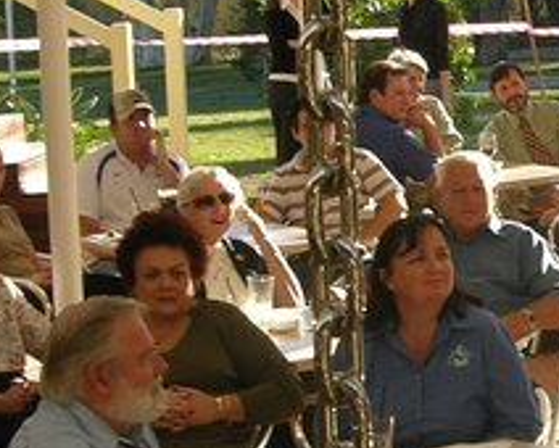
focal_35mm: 161
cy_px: 190
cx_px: 585
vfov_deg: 9.6
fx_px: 2666
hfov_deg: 11.8
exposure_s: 1/94.9
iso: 50
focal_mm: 8.9
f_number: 4
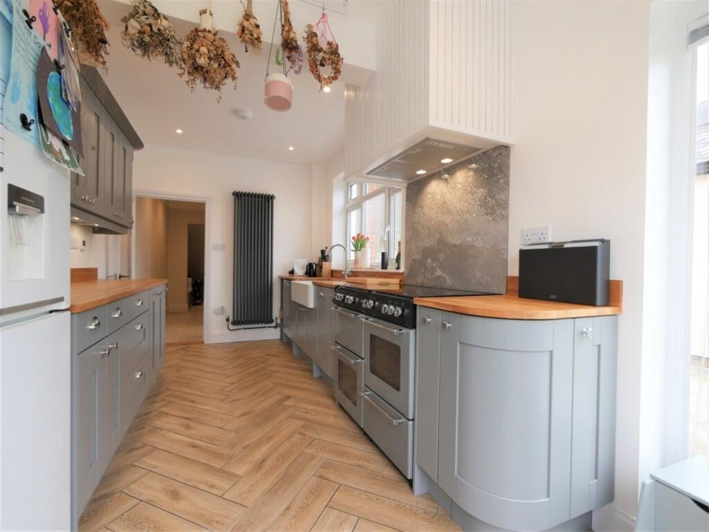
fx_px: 287
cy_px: 266
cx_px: 354
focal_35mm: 14
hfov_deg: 102.0
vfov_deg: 85.7
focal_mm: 7
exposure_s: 1/60
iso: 200
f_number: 4
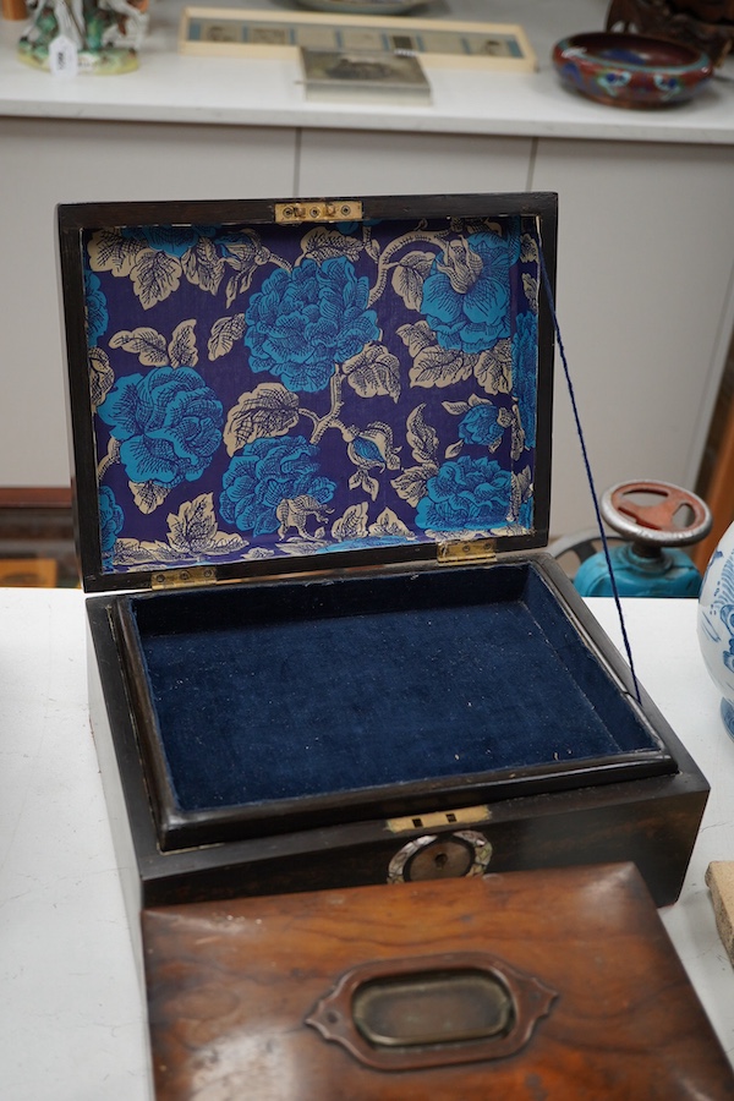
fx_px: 1376
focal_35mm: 45
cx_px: 367
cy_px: 550
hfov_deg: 29.9
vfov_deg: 43.6
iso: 800
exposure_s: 1/125
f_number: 6.3
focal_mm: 30
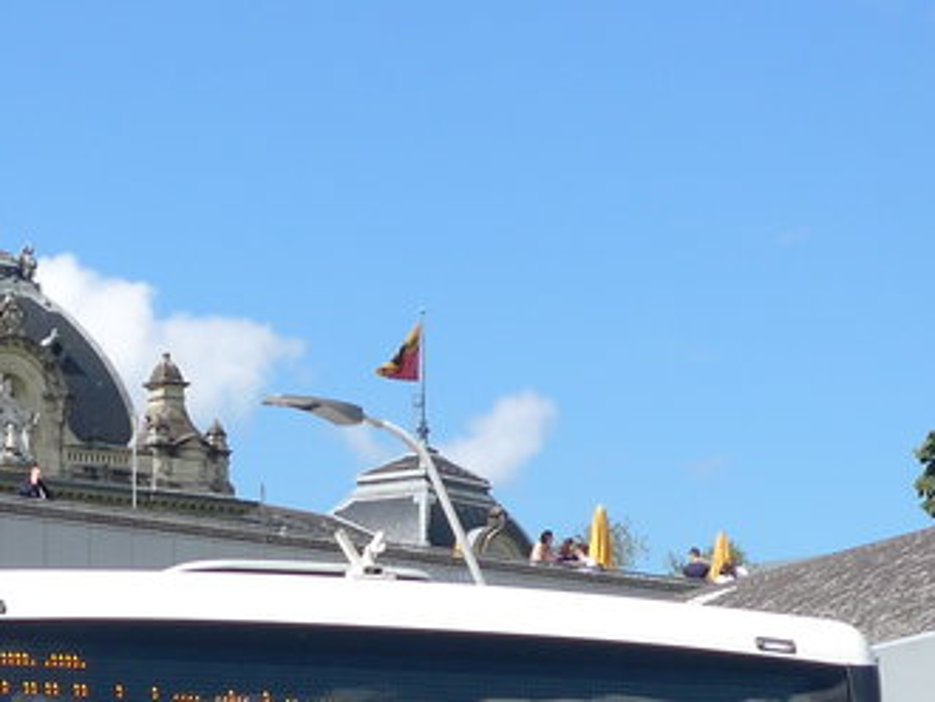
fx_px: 4811
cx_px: 244
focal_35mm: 178
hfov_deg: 11.1
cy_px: 1115
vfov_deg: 8.1
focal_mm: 10.1
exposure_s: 1/1000
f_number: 3.2
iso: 80
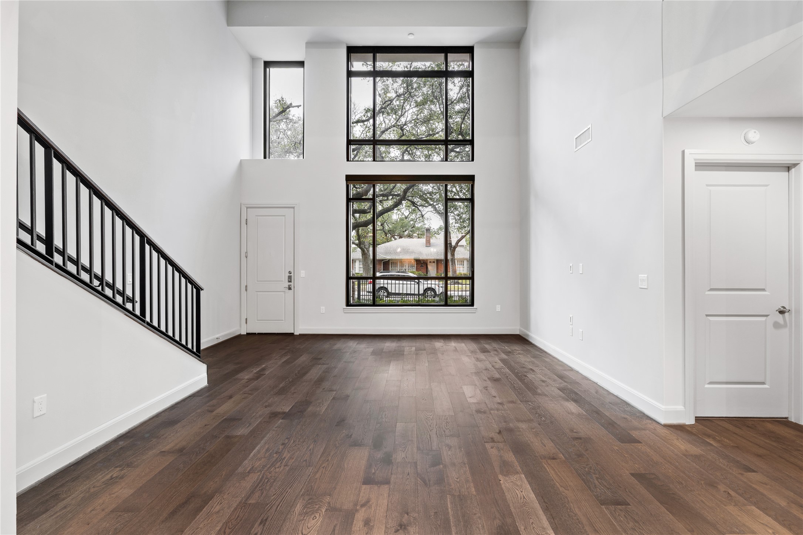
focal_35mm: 16
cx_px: 402
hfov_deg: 96.7
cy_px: 268
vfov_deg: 73.7
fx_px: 357
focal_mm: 16
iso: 200
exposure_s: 5
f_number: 9
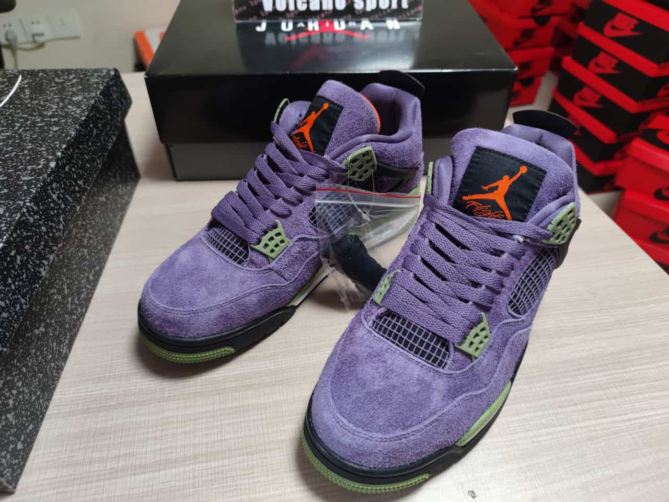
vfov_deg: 56.8
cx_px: 334
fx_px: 464
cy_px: 251
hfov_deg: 71.6
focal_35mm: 24
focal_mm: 6.72
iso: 298
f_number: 1.69
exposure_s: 1/58
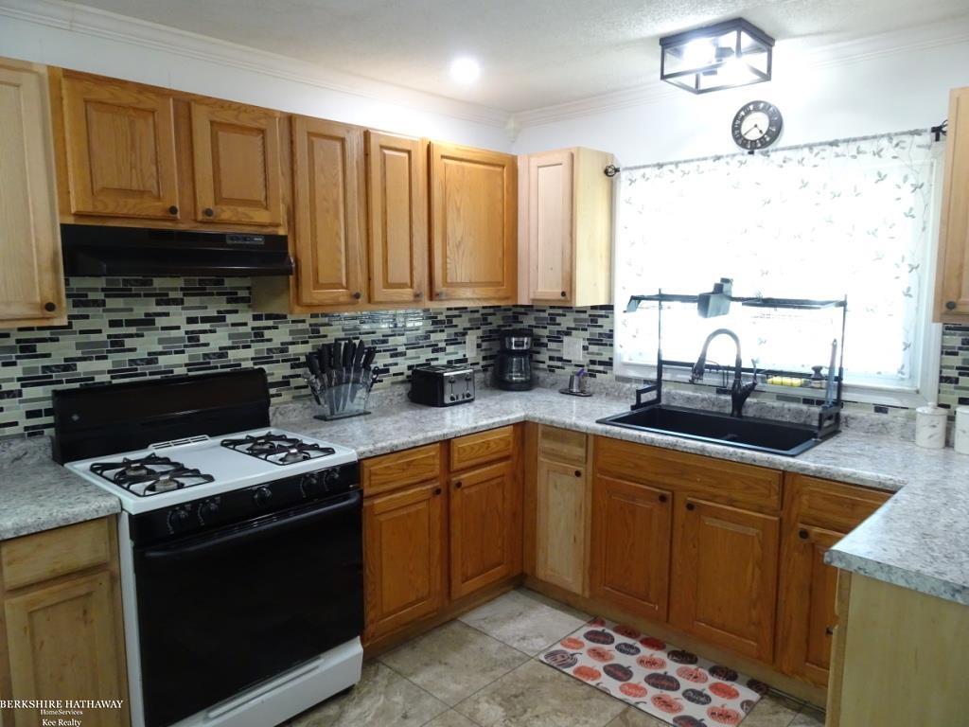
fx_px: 672
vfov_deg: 56.8
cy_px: 364
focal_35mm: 24
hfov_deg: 71.6
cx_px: 484
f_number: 3.5
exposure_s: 1/30
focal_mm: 4.1
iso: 500
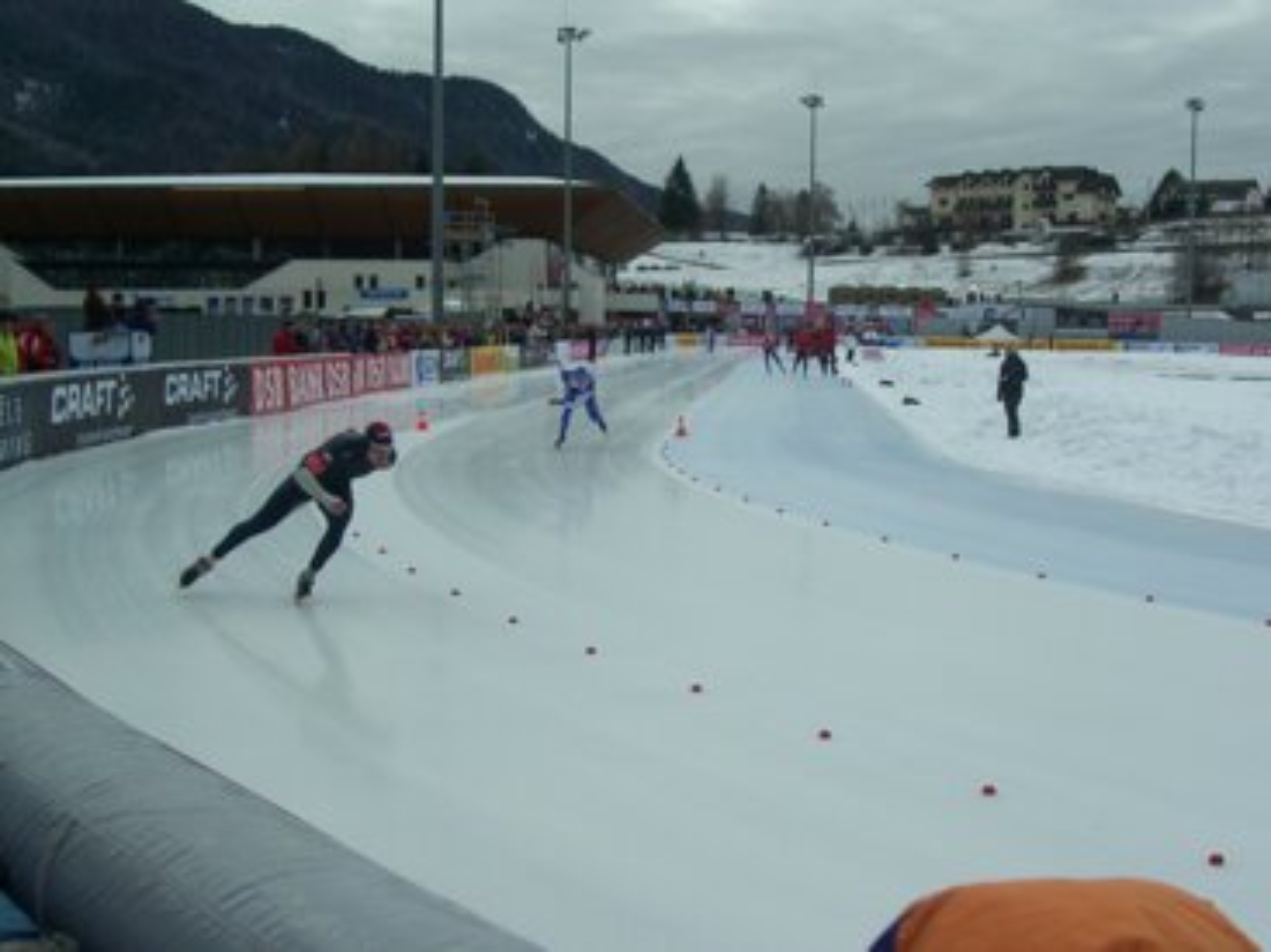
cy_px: 476
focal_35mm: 46
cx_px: 636
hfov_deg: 41.3
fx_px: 1688
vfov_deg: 31.5
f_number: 3.1
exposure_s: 1/800
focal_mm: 9.6
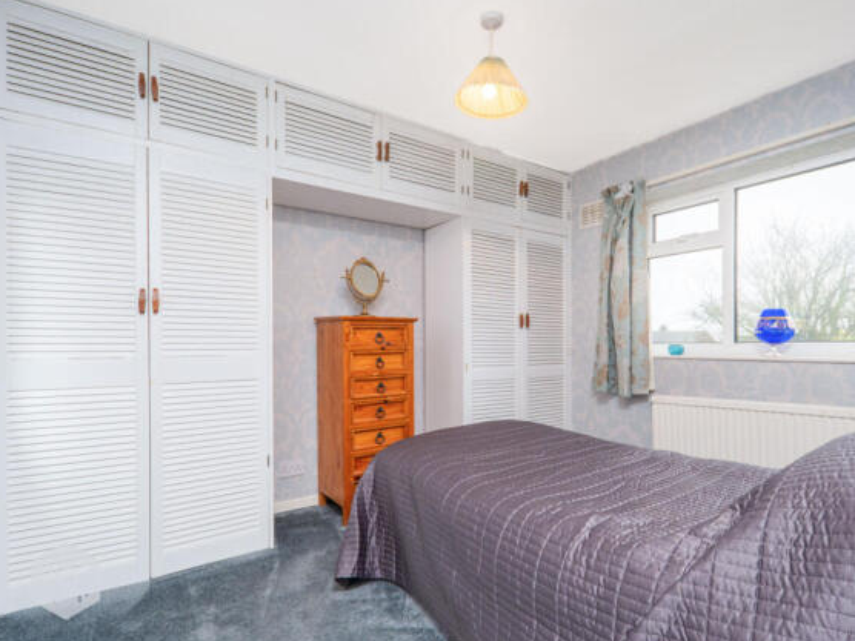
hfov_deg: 90.7
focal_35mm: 17
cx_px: 473
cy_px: 331
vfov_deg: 74.7
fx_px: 420
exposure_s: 1/200
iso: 1000
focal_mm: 15
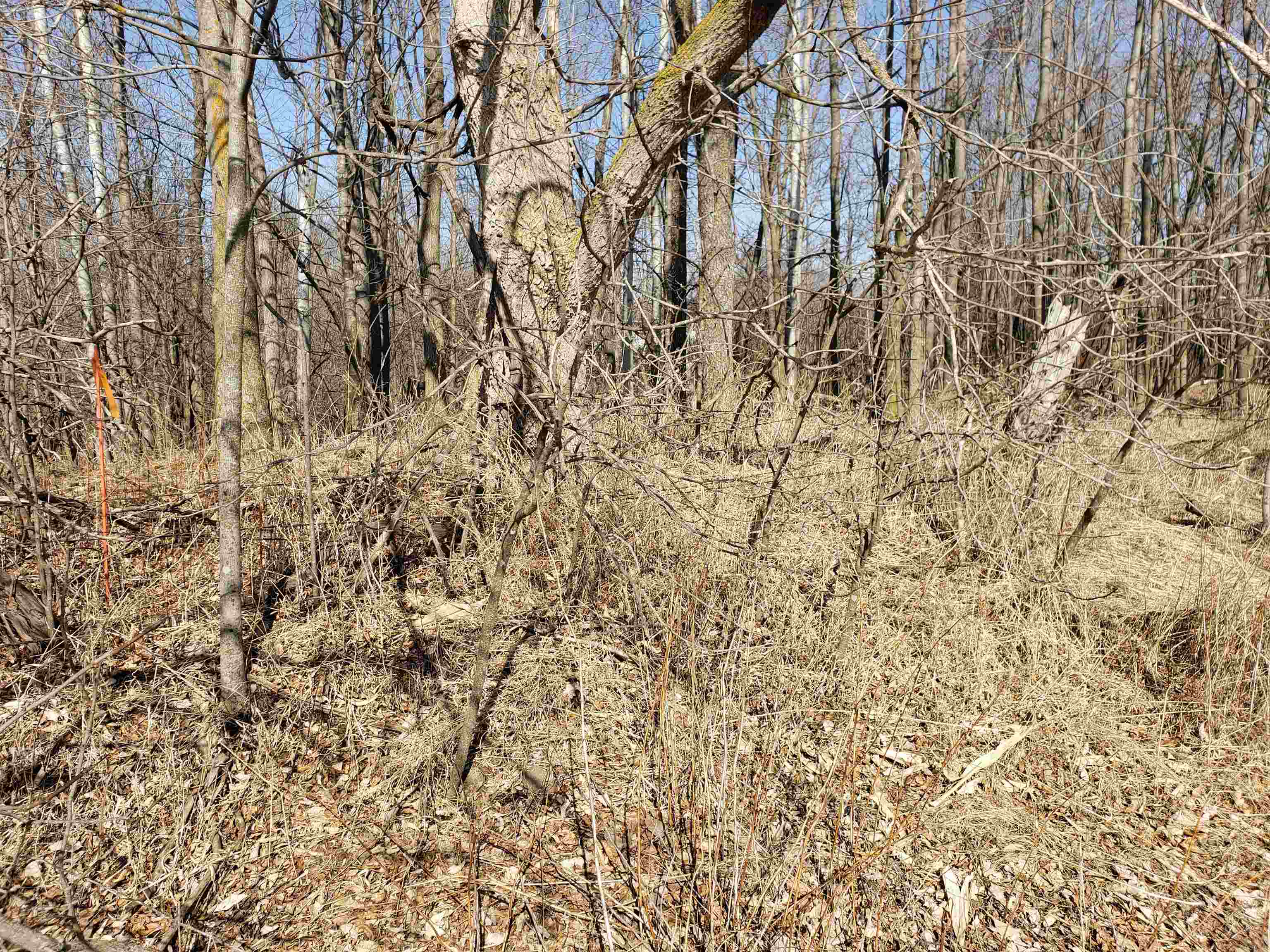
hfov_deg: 67.3
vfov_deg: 53.1
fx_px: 954
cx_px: 635
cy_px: 476
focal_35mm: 26
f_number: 2.4
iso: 50
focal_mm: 4.3
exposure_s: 1/1036
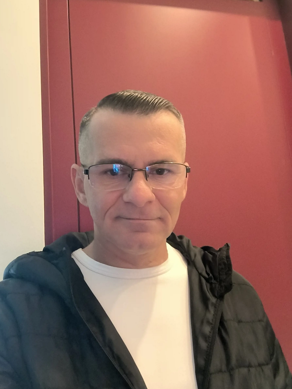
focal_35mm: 29
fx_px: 326
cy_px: 188
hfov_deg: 48.2
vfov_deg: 61.6
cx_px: 140
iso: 457
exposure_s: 1/16.7
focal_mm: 3.14
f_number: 2.24
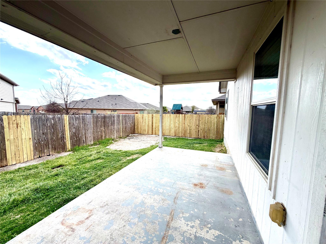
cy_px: 122
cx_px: 163
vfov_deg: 85.7
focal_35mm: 14
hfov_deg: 102.1
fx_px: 132
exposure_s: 1/770
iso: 32
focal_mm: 2.22
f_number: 2.2
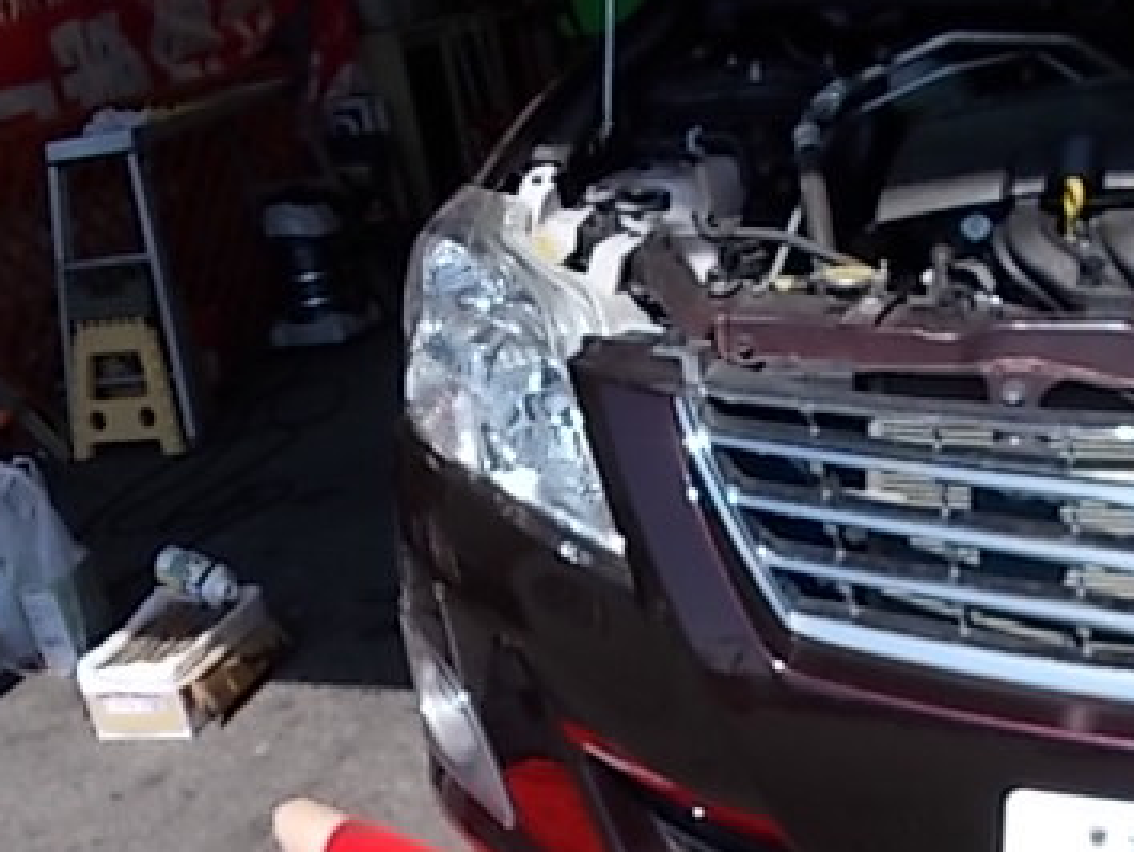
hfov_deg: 40.4
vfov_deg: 29.7
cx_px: 564
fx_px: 1541
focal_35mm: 47
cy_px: 756
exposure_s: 1/160
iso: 80
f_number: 8
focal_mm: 4.6
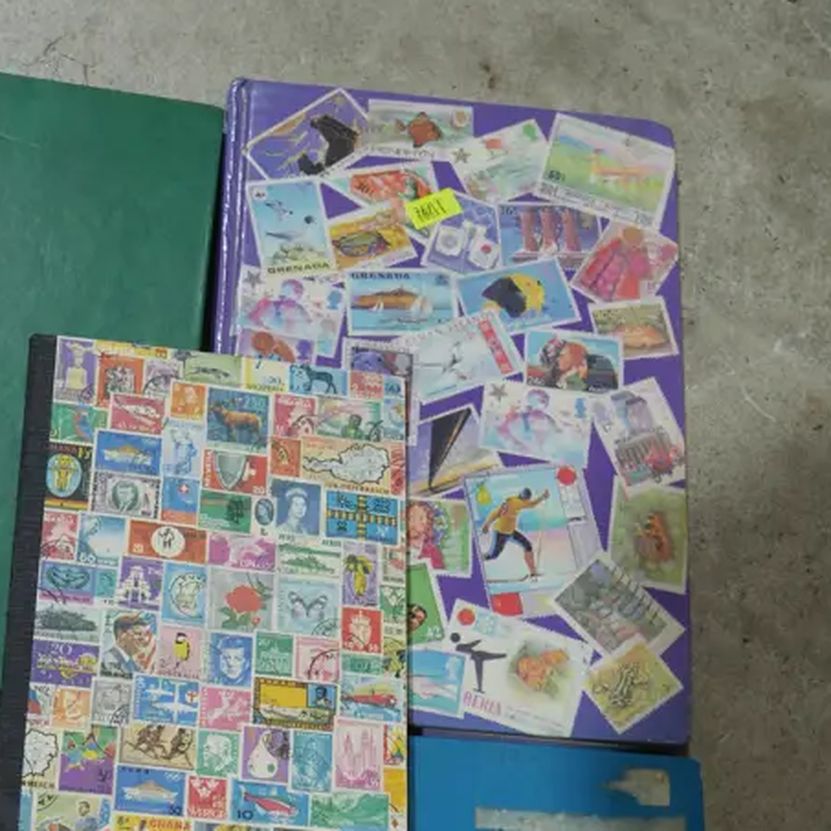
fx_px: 1847
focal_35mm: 68
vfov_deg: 25.0
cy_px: 633
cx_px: 194
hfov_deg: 25.0
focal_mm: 17
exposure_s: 1/60
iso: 200
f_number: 4
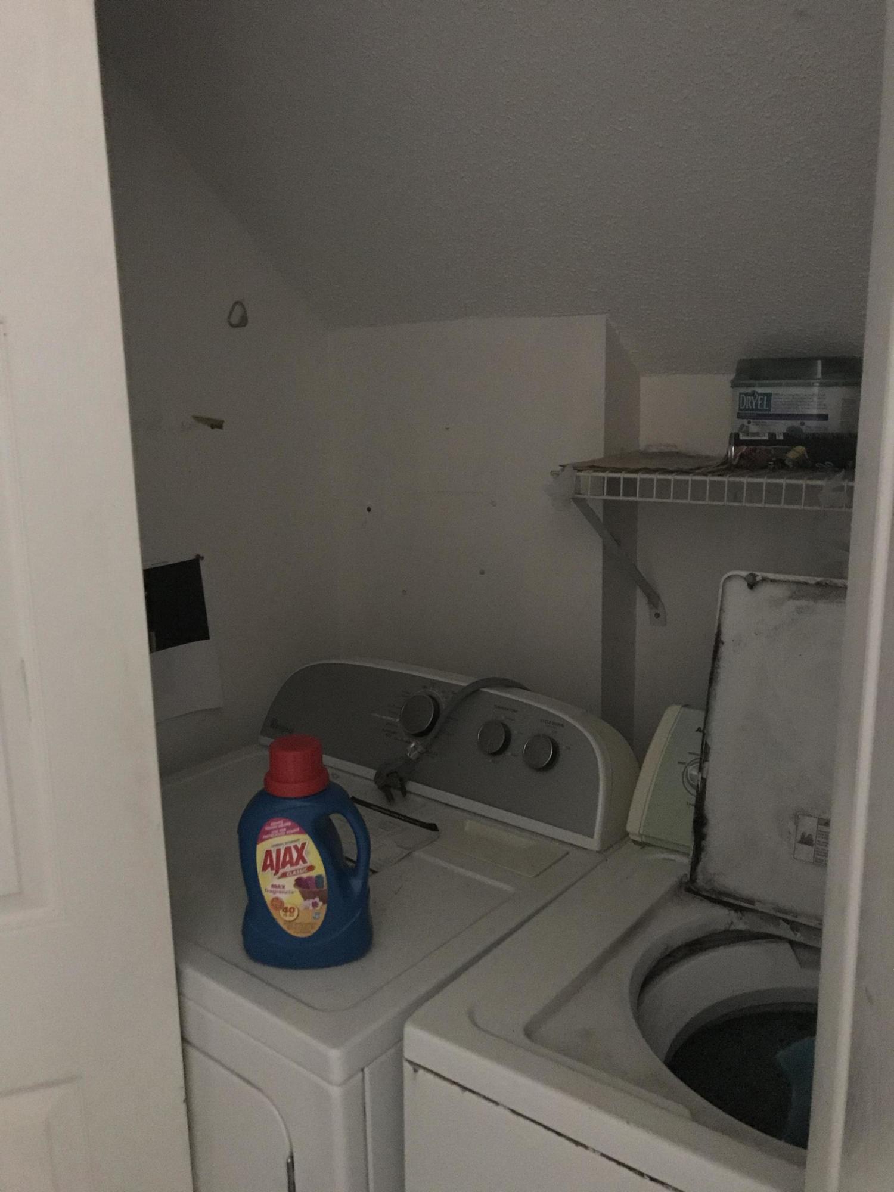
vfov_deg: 63.4
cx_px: 447
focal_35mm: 28
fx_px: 964
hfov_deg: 49.7
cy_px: 596
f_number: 1.8
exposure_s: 1/4
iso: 250
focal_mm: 3.99
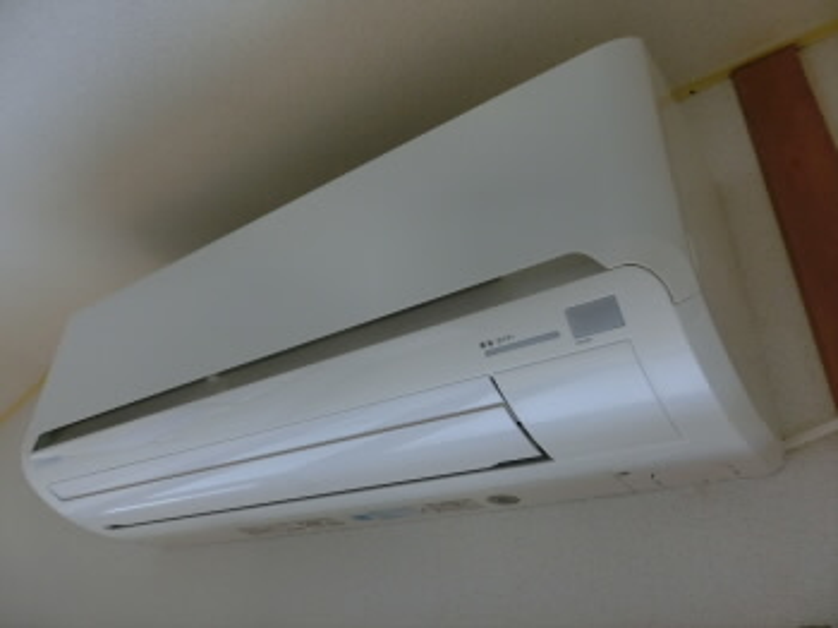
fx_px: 605
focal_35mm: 25
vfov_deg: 54.8
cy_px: 314
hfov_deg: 69.4
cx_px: 419
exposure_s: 1/80
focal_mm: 5.4
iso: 400
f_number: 2.8
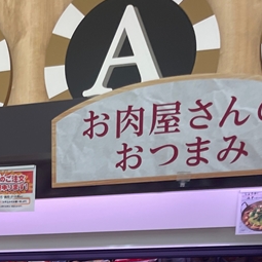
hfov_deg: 22.5
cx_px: -36
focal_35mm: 72
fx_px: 617
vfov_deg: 20.9
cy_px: 378
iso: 50
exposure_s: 1/121
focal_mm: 4.2
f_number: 1.6
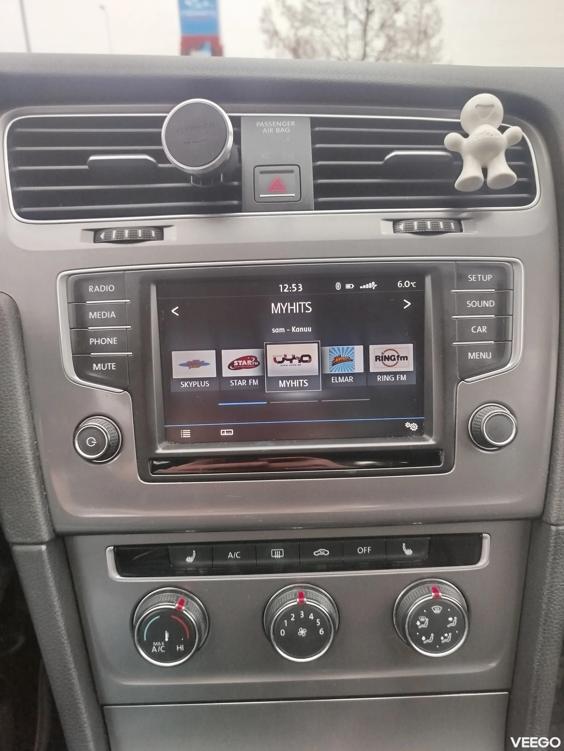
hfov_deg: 56.8
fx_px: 521
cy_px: 376
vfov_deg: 71.6
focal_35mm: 24
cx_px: 282
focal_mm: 5.31
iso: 160
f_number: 1.7
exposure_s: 1/33
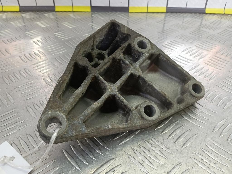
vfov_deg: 51.4
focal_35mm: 27
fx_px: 181
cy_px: 87
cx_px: 116
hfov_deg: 65.3
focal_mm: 4.11
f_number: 1.6
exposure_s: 1/50
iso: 133
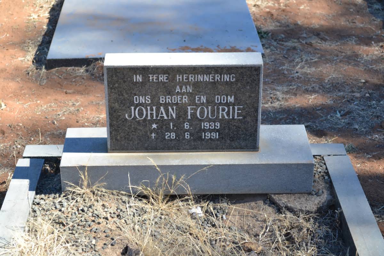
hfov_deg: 24.6
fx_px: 880
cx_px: 192
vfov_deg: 16.6
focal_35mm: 82
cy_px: 128
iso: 400
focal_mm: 55
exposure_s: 1/100
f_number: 5.6
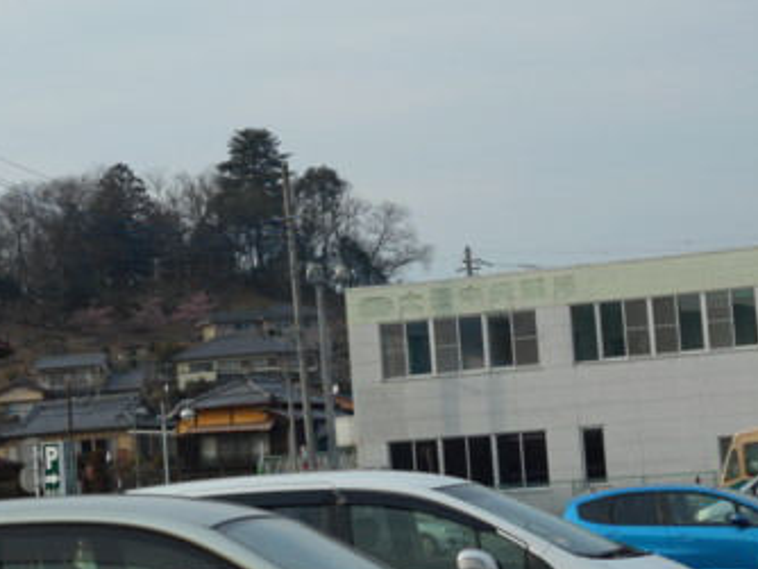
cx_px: 266
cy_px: 308
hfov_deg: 19.4
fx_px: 2213
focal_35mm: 101
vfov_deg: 14.7
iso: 80
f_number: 5.8
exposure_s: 1/400
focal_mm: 13.5
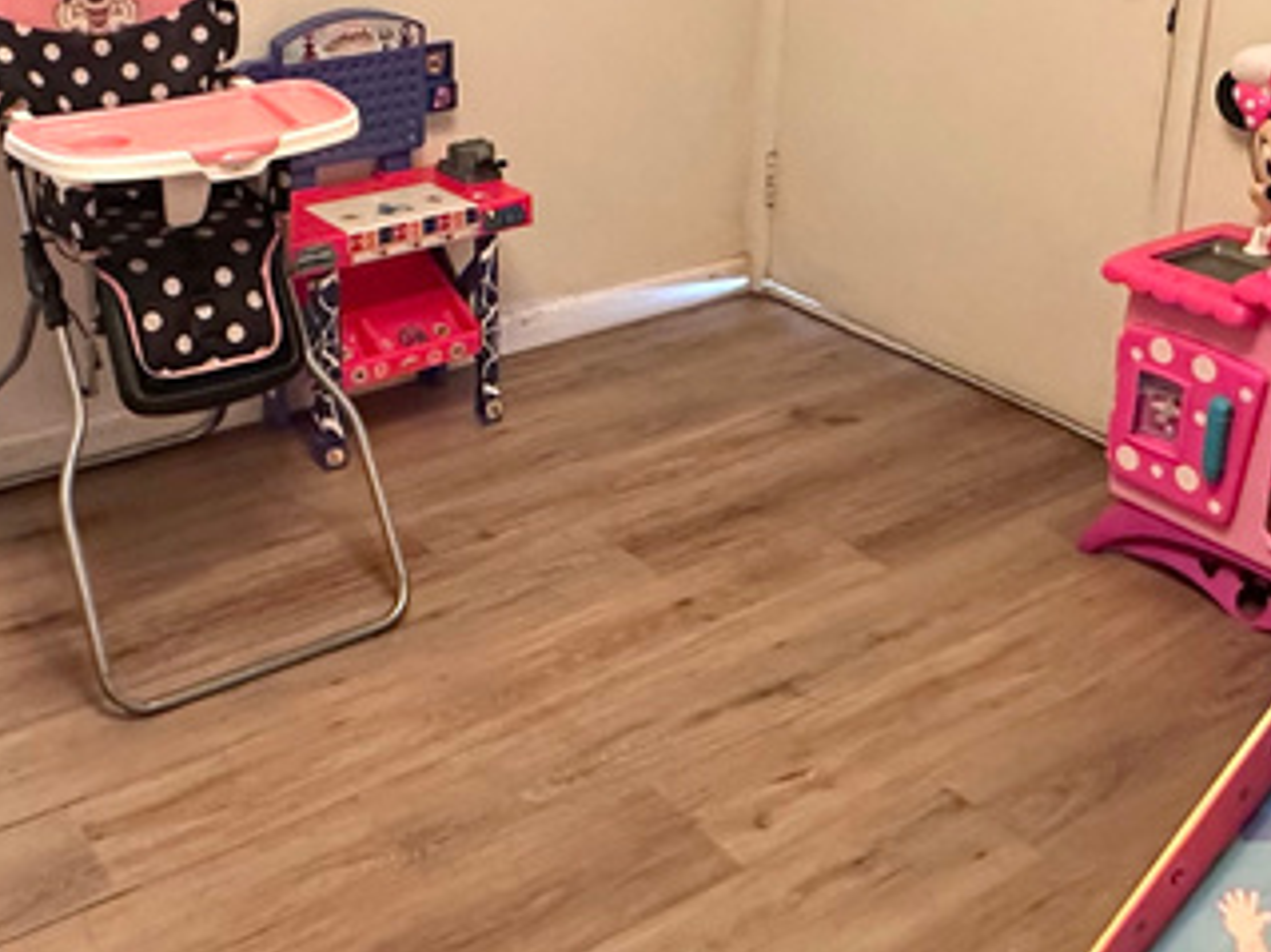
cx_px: 518
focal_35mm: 45
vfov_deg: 30.7
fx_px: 1652
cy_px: 92
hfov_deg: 41.9
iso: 500
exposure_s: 1/60
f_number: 2.2
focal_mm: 2.22
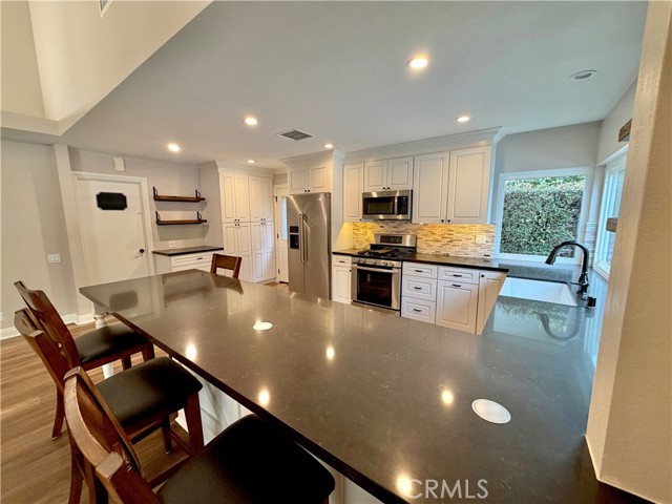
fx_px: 272
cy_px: 252
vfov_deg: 85.7
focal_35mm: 14
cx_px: 336
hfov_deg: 102.1
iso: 250
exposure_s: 1/60
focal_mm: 2.22
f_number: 2.2
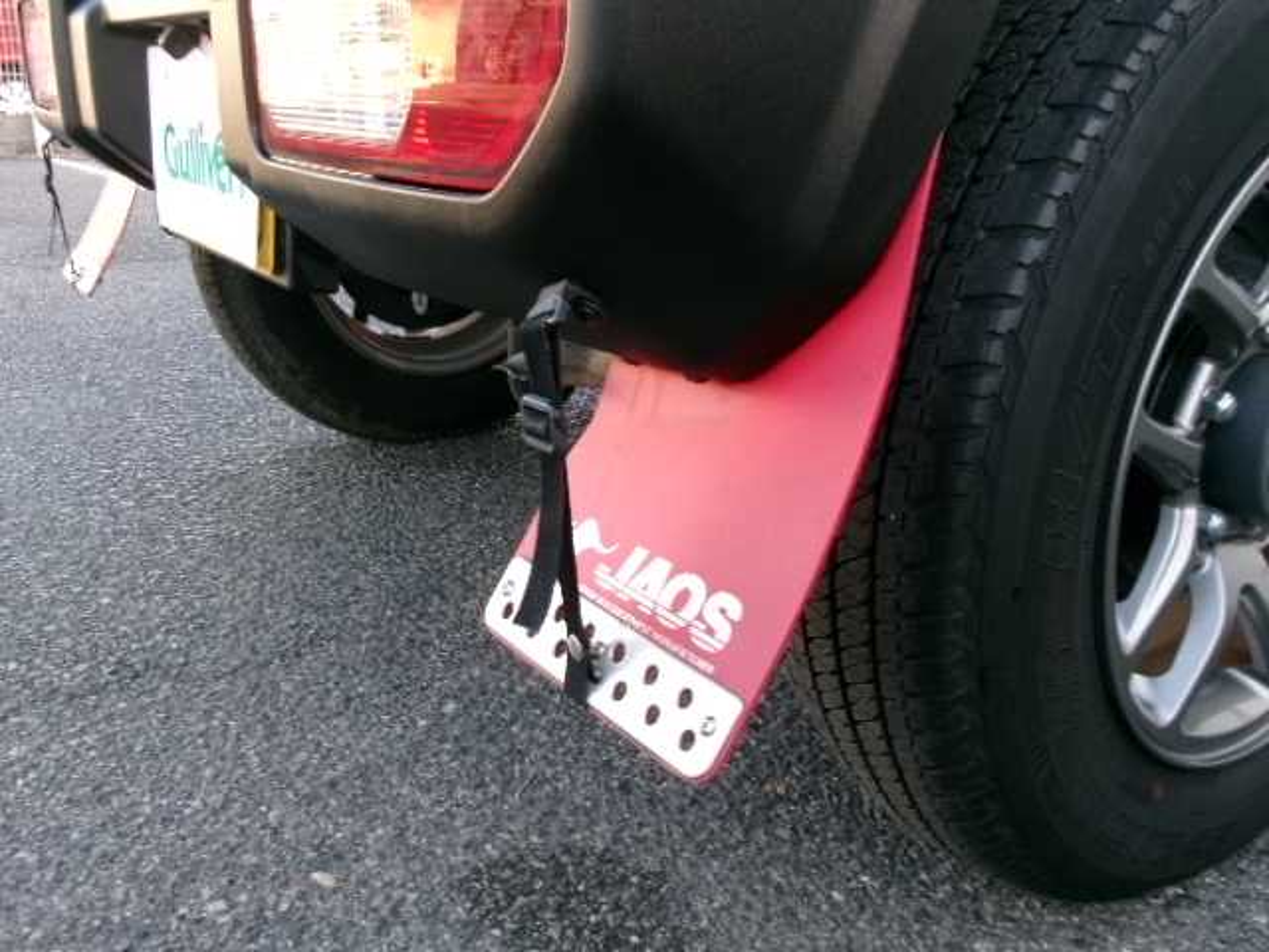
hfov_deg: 51.4
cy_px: 476
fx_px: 1320
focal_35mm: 36
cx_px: 634
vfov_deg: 39.7
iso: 100
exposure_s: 1/40
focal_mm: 6.4
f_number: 4.5
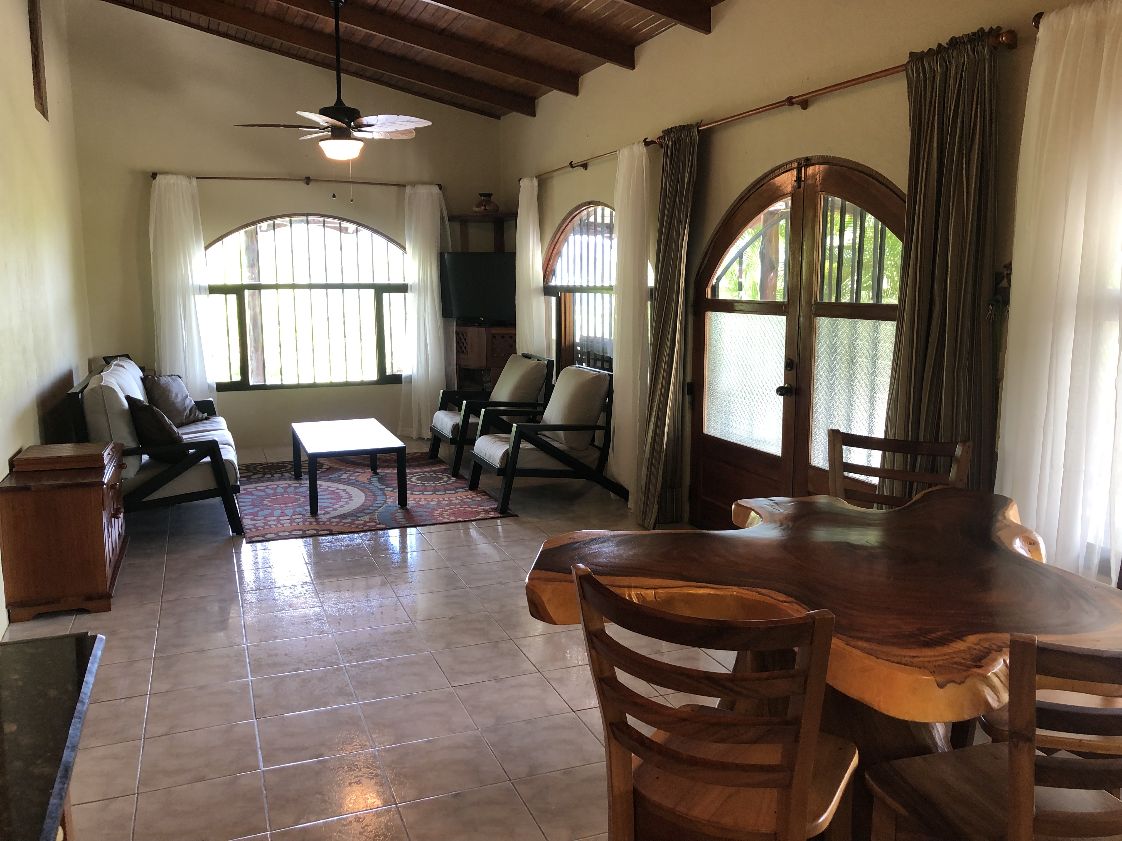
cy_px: 420
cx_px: 561
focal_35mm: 28
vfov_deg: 49.7
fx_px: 908
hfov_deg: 63.4
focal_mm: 4
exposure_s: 1/24
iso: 40
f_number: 1.8
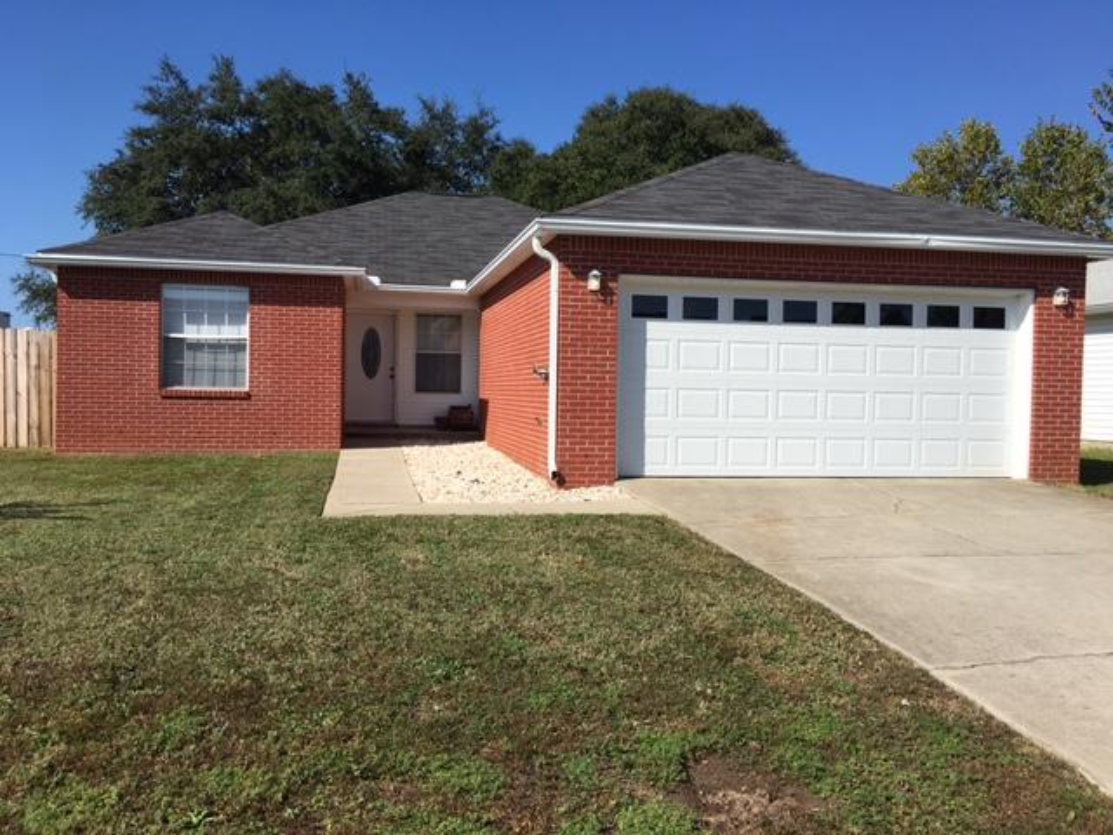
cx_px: 556
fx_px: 932
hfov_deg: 61.7
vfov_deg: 48.2
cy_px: 418
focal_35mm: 29
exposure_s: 1/2481
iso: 25
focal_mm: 4.15
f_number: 2.2
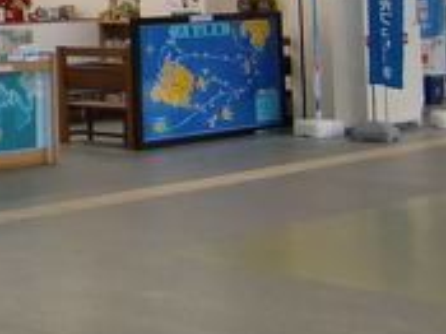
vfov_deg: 13.8
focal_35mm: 104
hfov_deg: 16.0
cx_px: -354
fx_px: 1339
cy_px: -68
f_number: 2.6
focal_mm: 4.9
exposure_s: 1/60
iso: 125
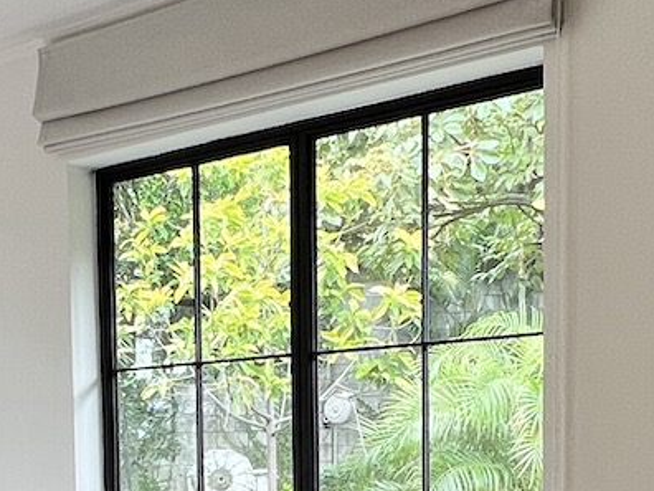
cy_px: 570
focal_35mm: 63
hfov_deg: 30.2
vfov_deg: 21.8
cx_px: 154
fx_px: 1190
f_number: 1.8
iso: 64
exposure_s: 1/120
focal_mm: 1.57
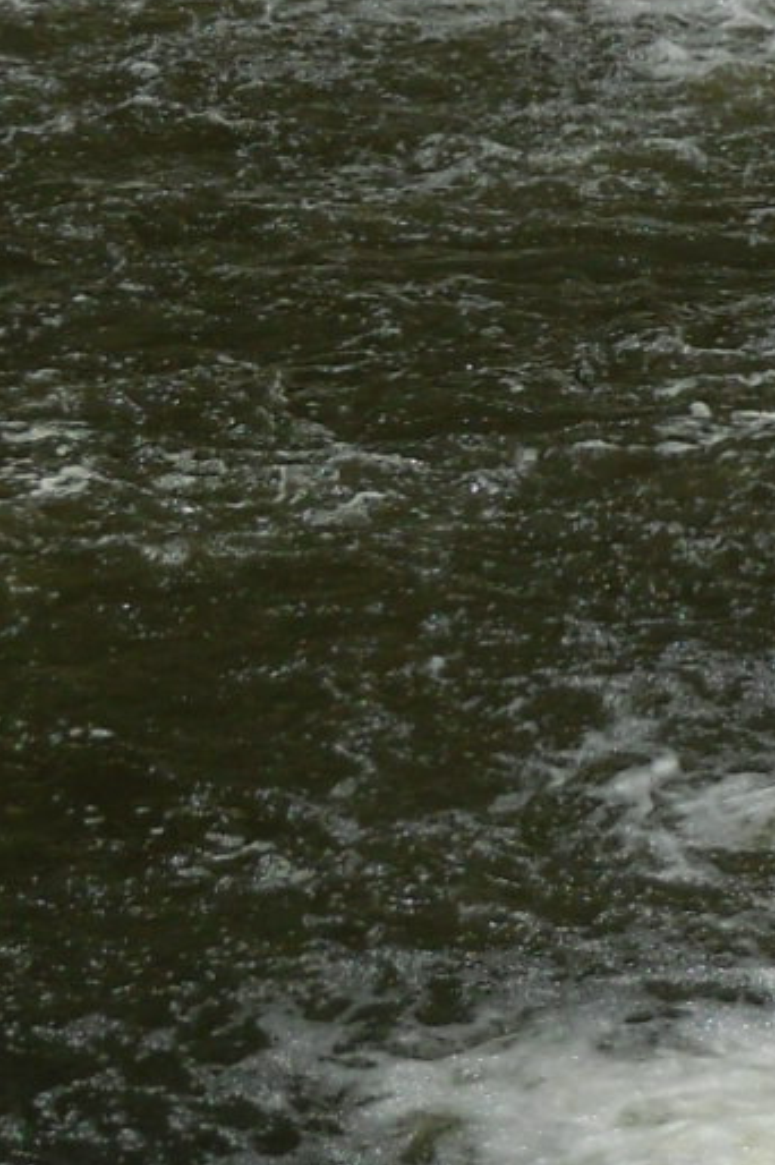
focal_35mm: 141
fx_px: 4559
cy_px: 188
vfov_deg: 14.5
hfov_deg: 9.6
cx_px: 977
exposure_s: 1/430
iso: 80
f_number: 8.1
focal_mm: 6
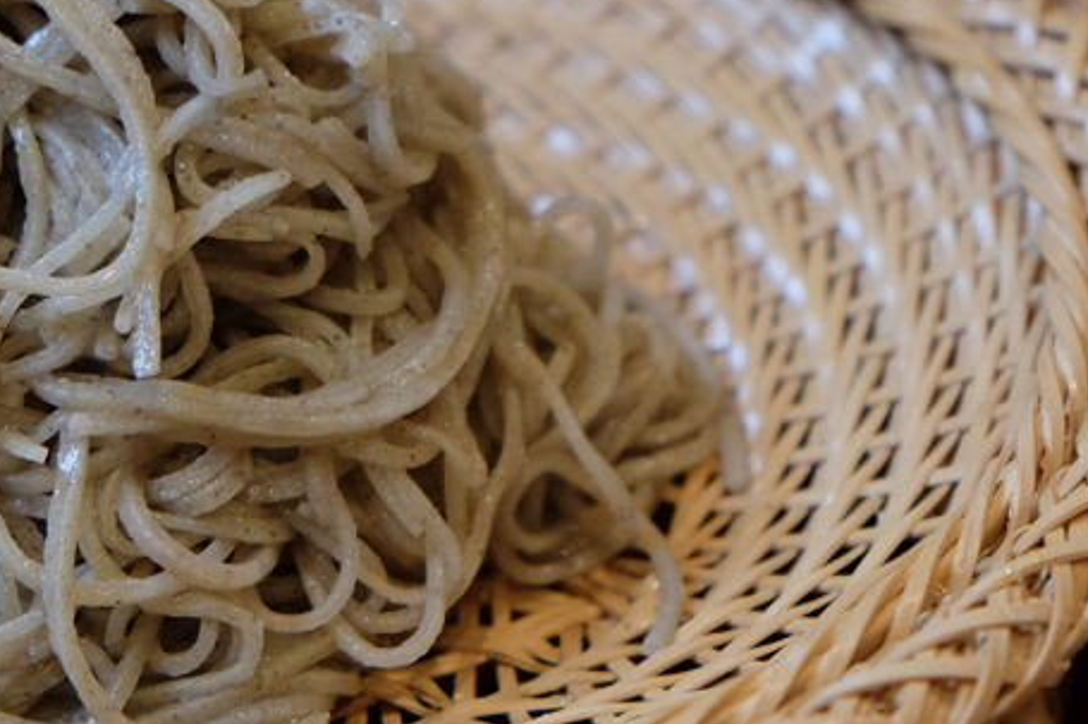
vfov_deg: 9.5
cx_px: 521
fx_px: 4350
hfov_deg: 14.3
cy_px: 339
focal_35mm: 144
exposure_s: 1/80
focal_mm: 42.5
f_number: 4
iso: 1000
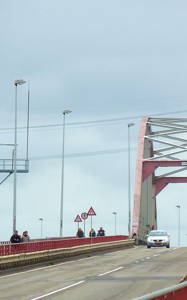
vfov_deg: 4.1
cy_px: 140
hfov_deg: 2.5
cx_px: 151
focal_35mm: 516
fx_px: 4207
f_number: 4.9
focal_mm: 49.2
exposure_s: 1/200
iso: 80
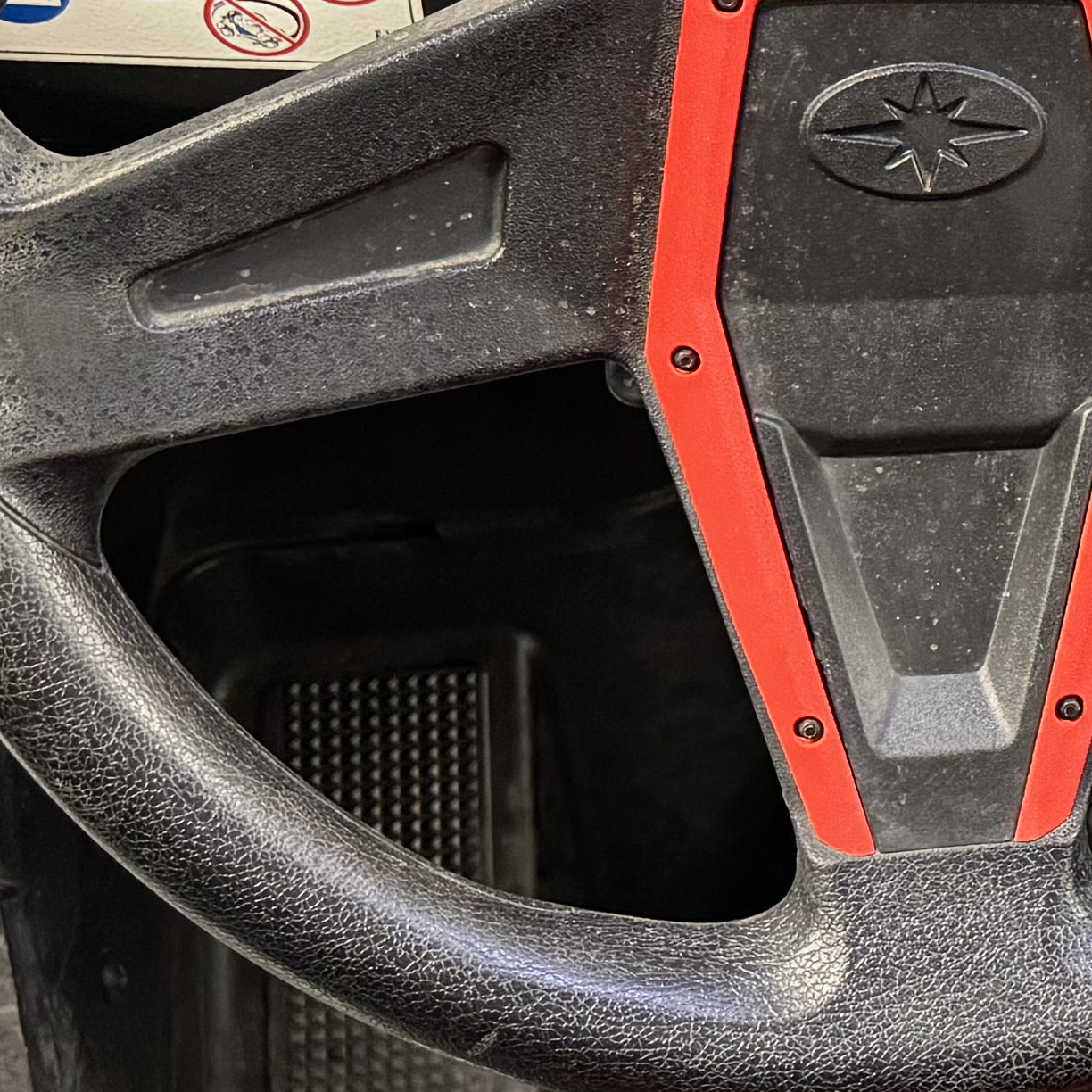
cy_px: 244
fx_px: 3533
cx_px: 2124
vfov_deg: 17.4
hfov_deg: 14.7
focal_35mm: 99
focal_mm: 6.86
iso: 400
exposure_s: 1/50
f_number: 1.78
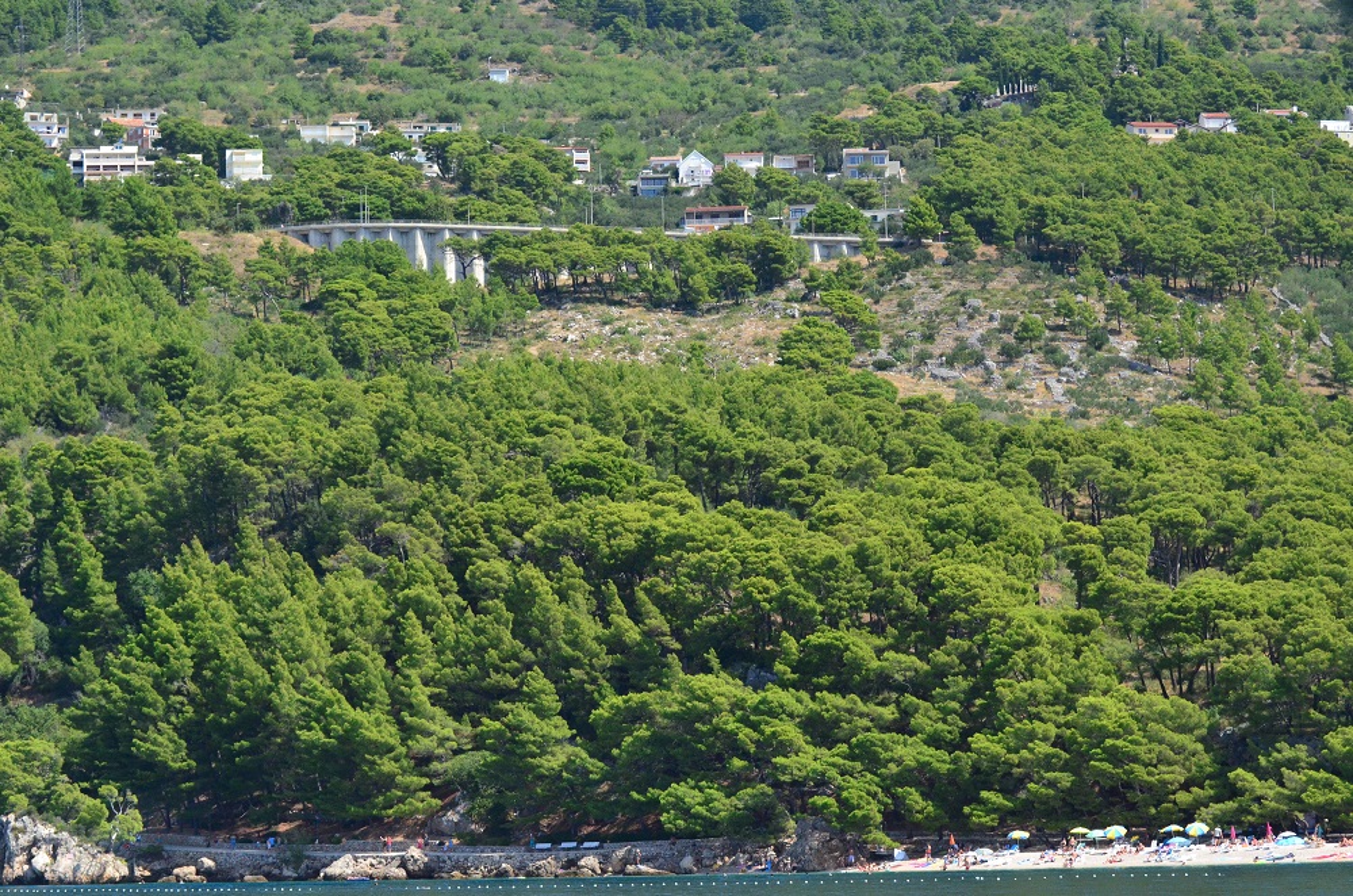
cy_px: 448
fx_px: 3937
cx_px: 676
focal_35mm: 105
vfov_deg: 13.0
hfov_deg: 19.5
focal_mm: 70
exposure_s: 1/6400
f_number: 5.6
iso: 2000
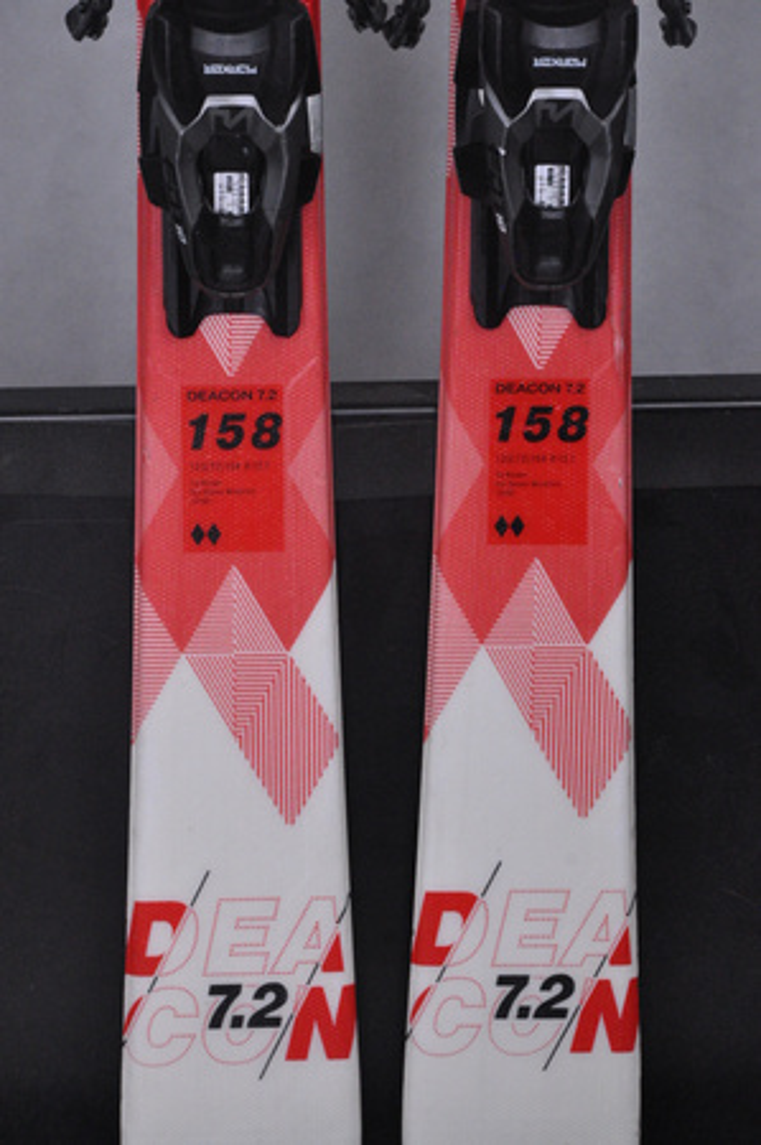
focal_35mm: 135
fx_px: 4290
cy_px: 572
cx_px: 380
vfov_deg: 15.2
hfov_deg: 10.1
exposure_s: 1/125
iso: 3200
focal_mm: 90
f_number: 9.5
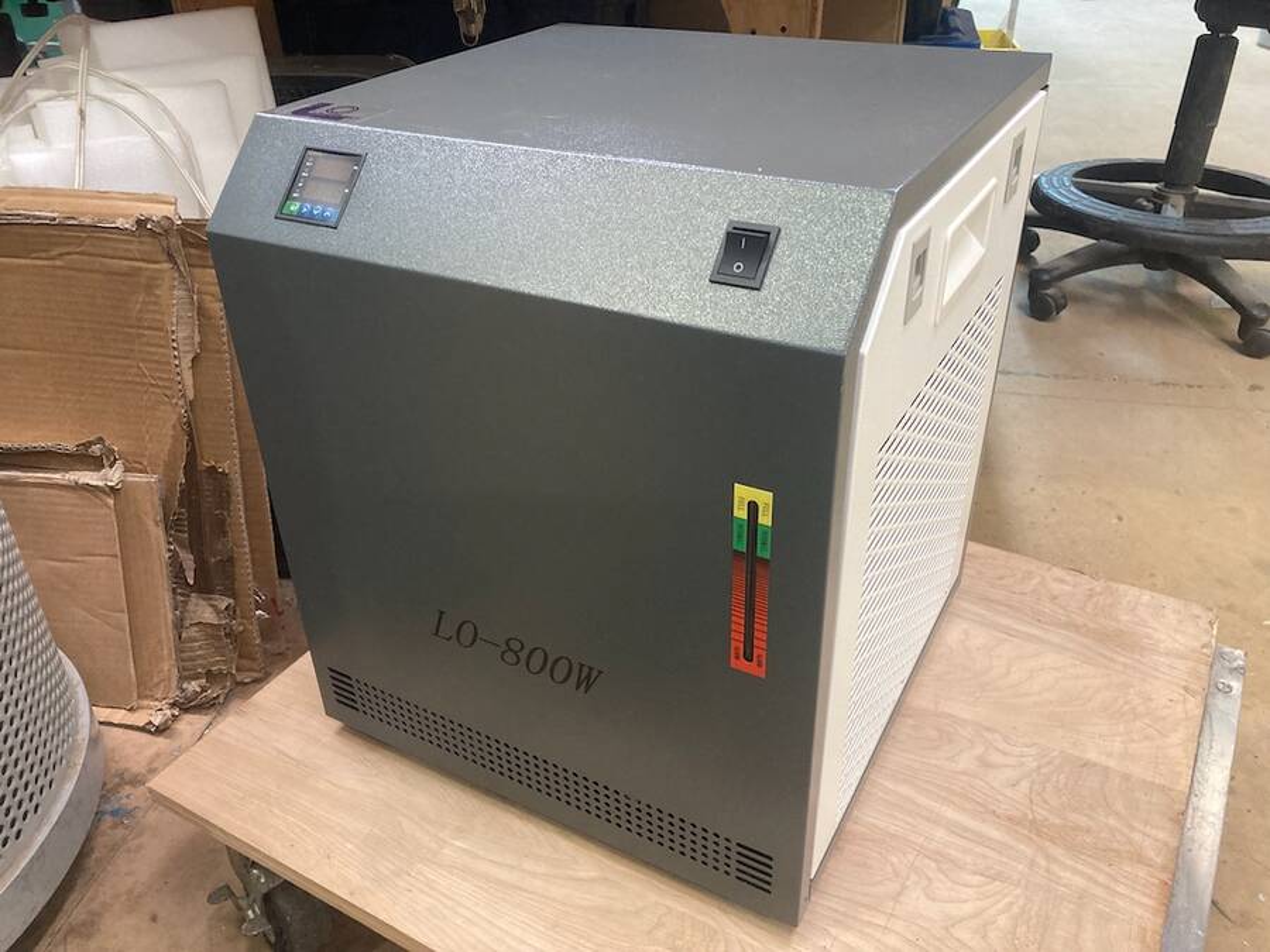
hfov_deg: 63.4
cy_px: 476
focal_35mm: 28
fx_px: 1027
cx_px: 635
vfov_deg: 49.7
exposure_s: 1/60
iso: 250
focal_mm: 3.99
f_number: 1.8
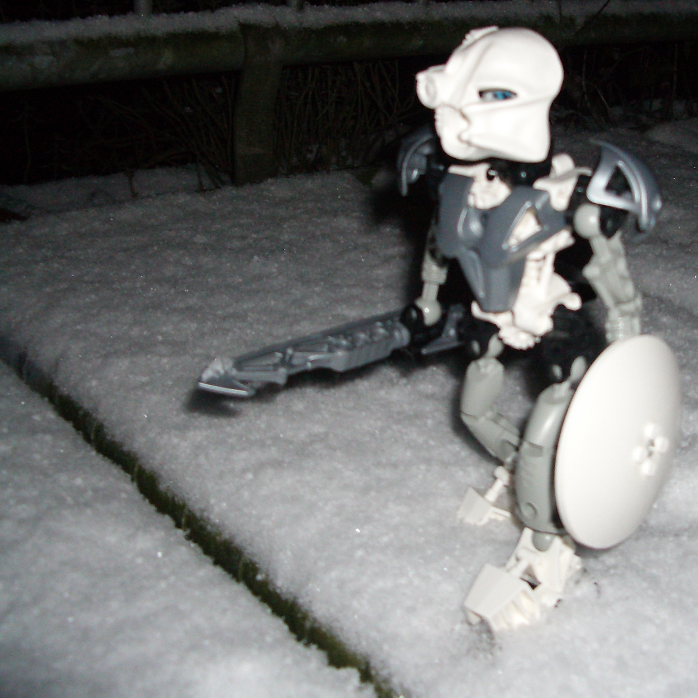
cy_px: 317
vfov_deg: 36.0
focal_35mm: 47
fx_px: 1072
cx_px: 525
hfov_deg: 35.3
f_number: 2.6
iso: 200
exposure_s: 1/60
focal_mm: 5.8
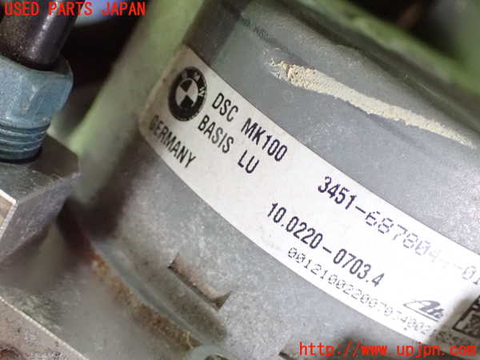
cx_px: 240
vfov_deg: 29.1
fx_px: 693
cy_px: 180
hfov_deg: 38.2
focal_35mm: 50
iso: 1600
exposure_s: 1/20
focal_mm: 9.01
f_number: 3.2
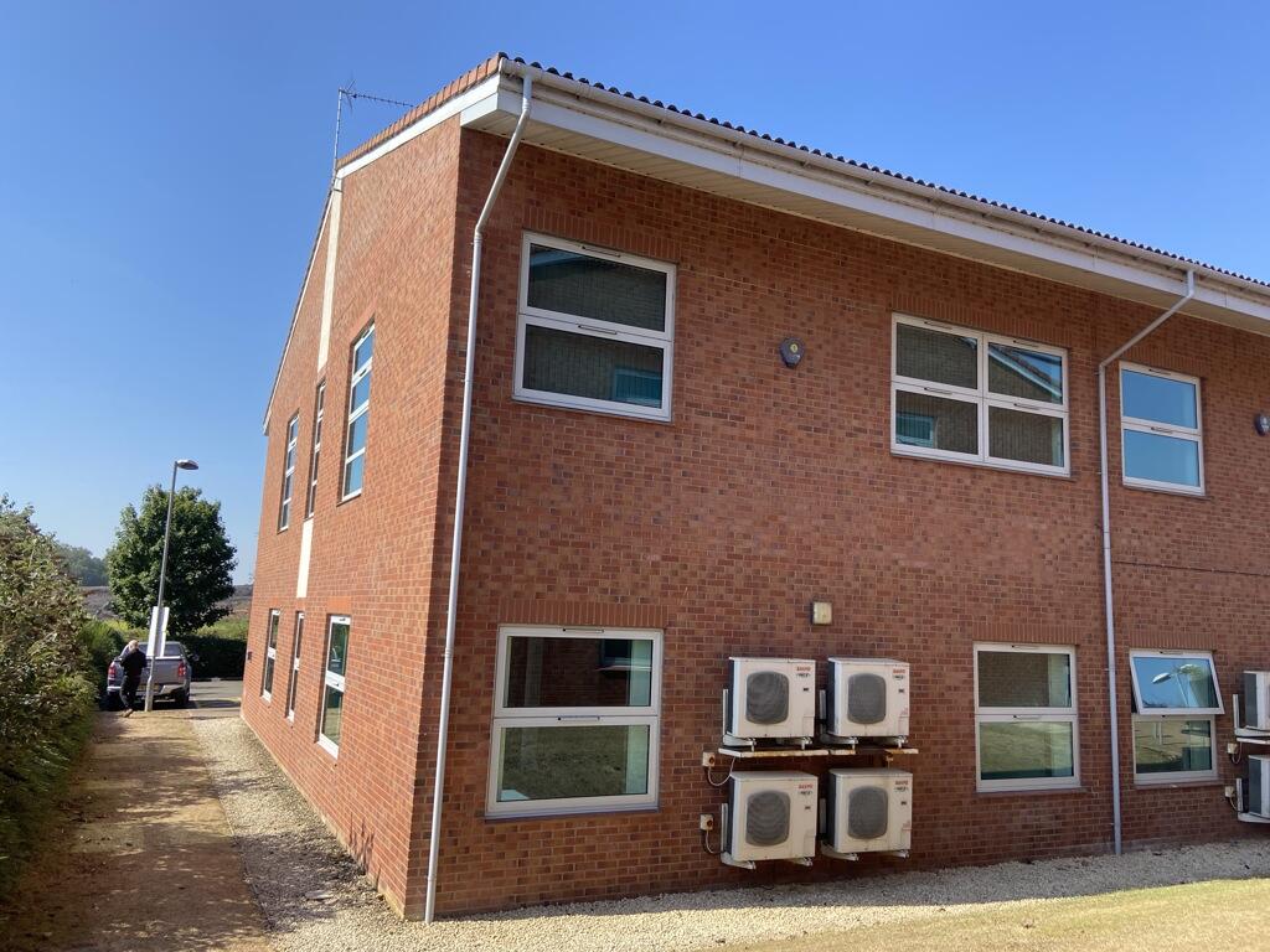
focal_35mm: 26
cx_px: 635
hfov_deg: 67.3
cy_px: 476
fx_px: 954
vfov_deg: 53.1
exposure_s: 1/1377
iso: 32
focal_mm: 4.25
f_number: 1.8
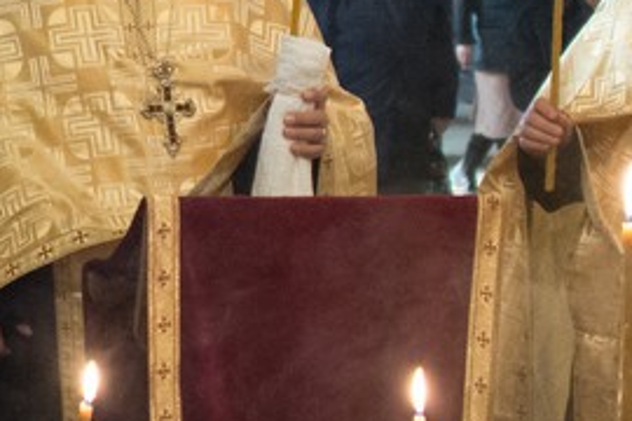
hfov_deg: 11.2
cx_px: -85
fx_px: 3177
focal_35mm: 181
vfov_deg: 7.6
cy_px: 77
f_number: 3.8
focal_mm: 34
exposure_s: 1/60
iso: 2000
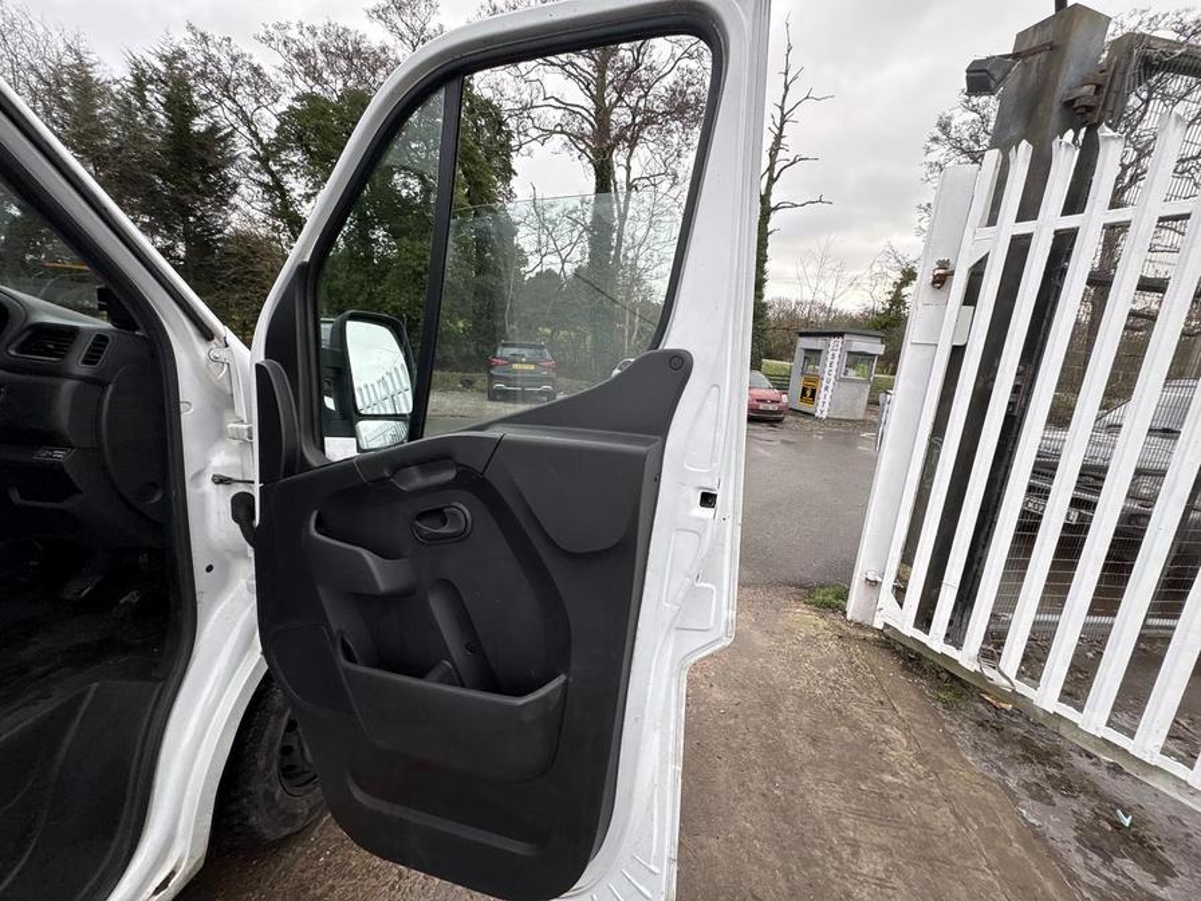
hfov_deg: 102.1
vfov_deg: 85.7
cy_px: 450
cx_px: 600
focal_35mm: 14
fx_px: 486
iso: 50
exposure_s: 1/99
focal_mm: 2.22
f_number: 2.2
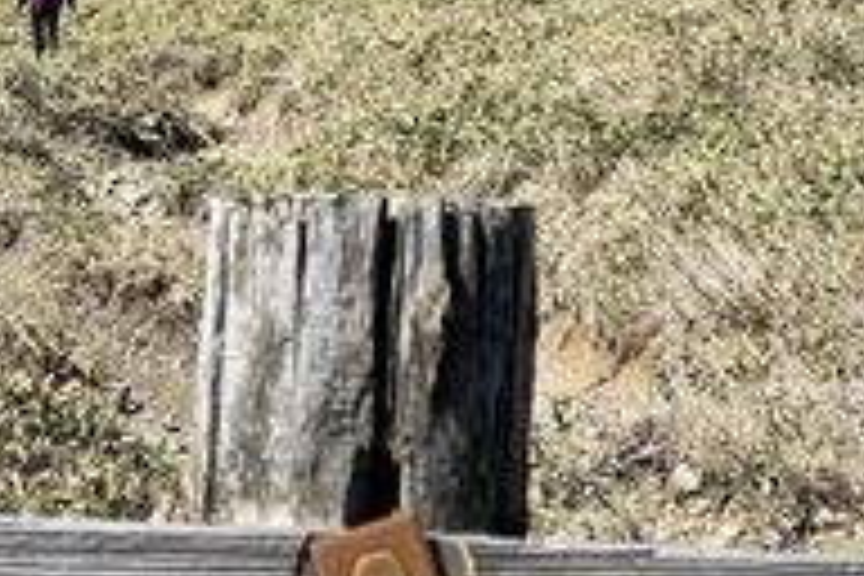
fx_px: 4320
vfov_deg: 7.6
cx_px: 104
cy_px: 94
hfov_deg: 11.4
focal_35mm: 180
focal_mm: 6
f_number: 2
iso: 25
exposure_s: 1/1199
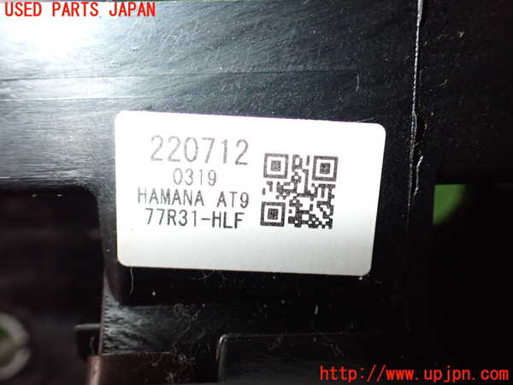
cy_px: 192
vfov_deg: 46.8
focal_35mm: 30
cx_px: 256
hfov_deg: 60.0
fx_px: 445
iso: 800
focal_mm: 5.4
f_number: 6.3
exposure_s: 1/30
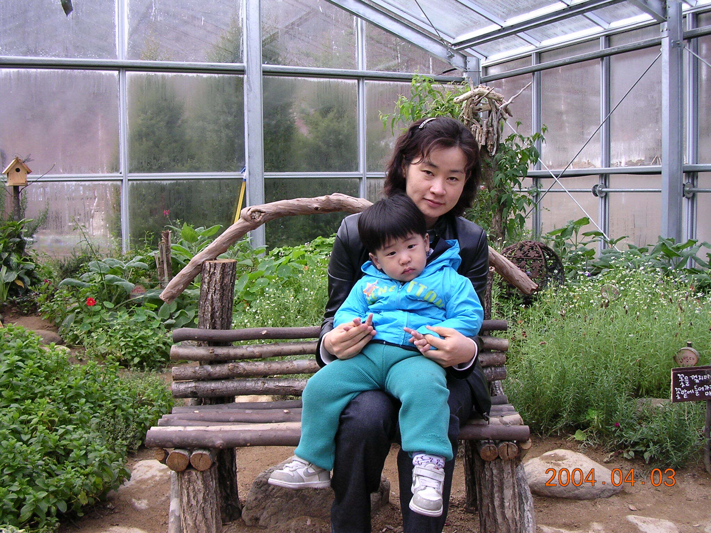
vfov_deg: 37.7
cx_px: 356
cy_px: 266
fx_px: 781
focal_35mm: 38
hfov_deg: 49.0
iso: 100
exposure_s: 1/116
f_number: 2.8
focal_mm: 5.8
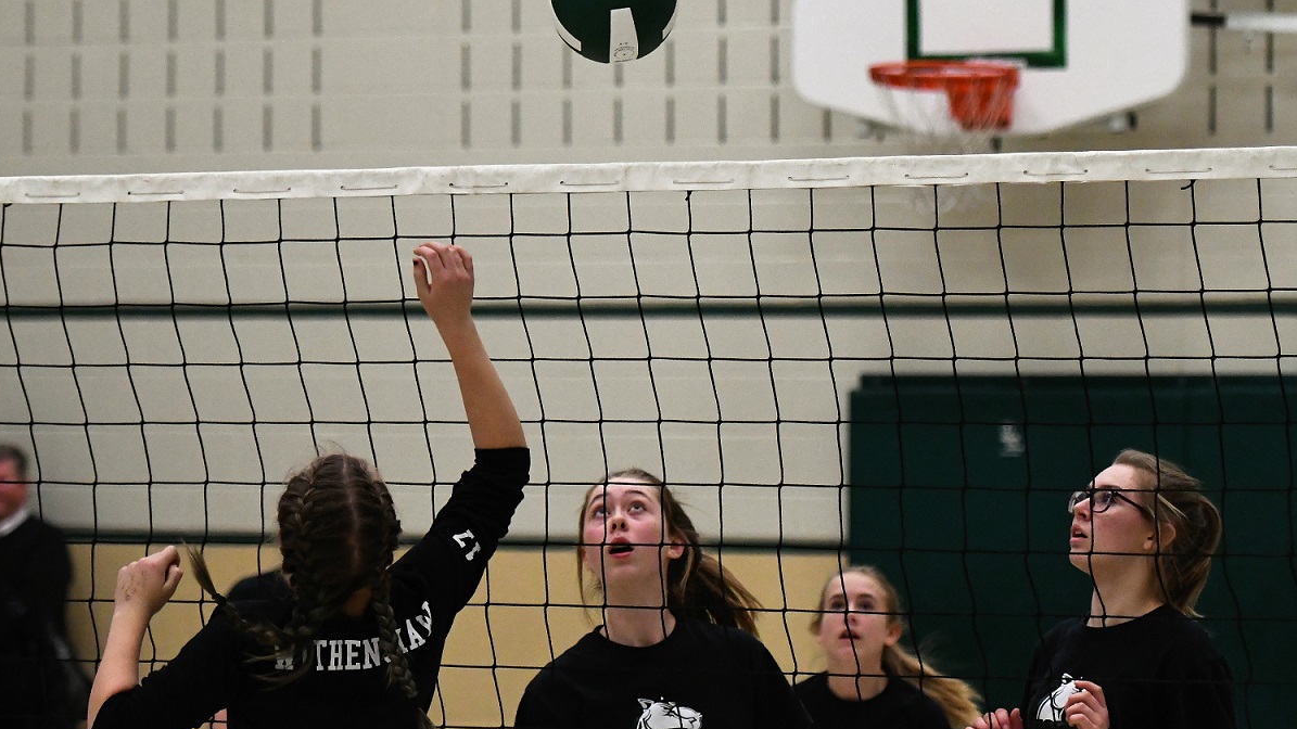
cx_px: 647
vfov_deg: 8.5
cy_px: 363
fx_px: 4883
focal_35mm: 142
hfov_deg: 15.1
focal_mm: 90
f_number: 2.8
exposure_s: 1/1000
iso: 3200
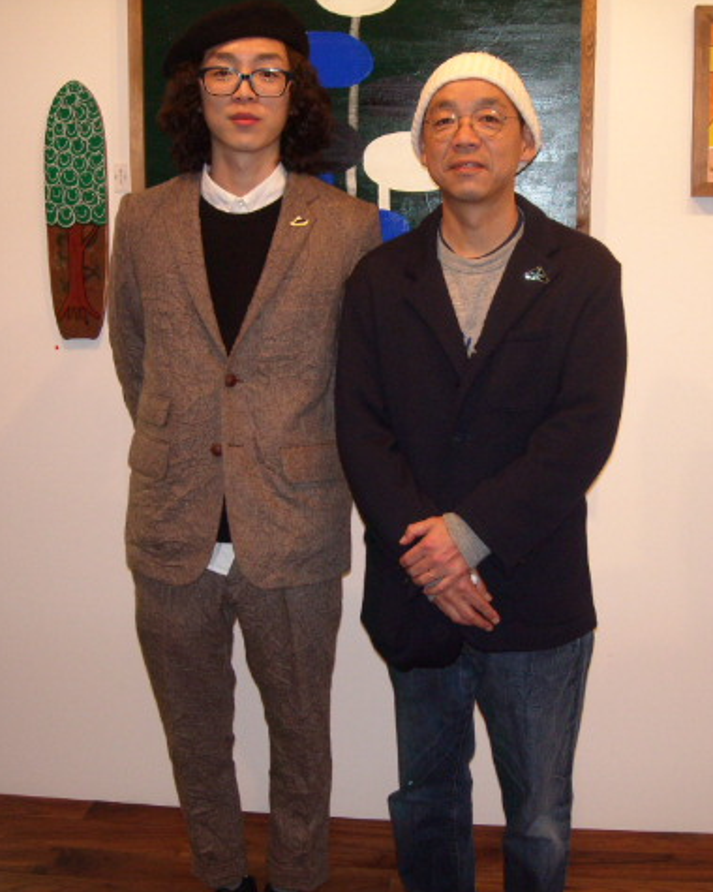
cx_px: 413
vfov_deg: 40.3
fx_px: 1213
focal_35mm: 46
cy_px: 447
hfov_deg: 32.7
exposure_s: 1/30
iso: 200
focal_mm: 5.7
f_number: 2.8
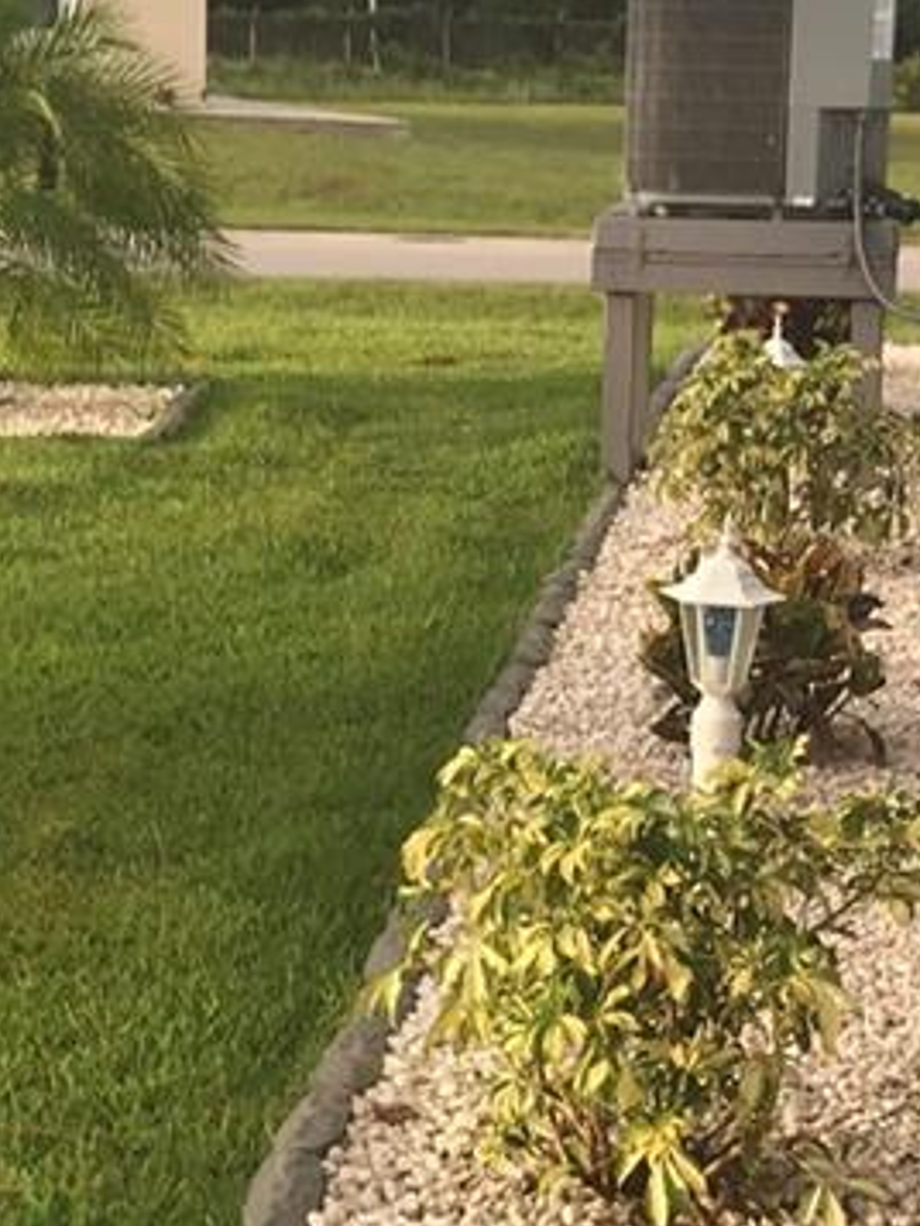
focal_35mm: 94
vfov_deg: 20.8
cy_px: 821
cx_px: 542
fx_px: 3329
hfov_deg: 15.7
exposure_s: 1/265
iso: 20
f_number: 1.8
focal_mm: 3.99
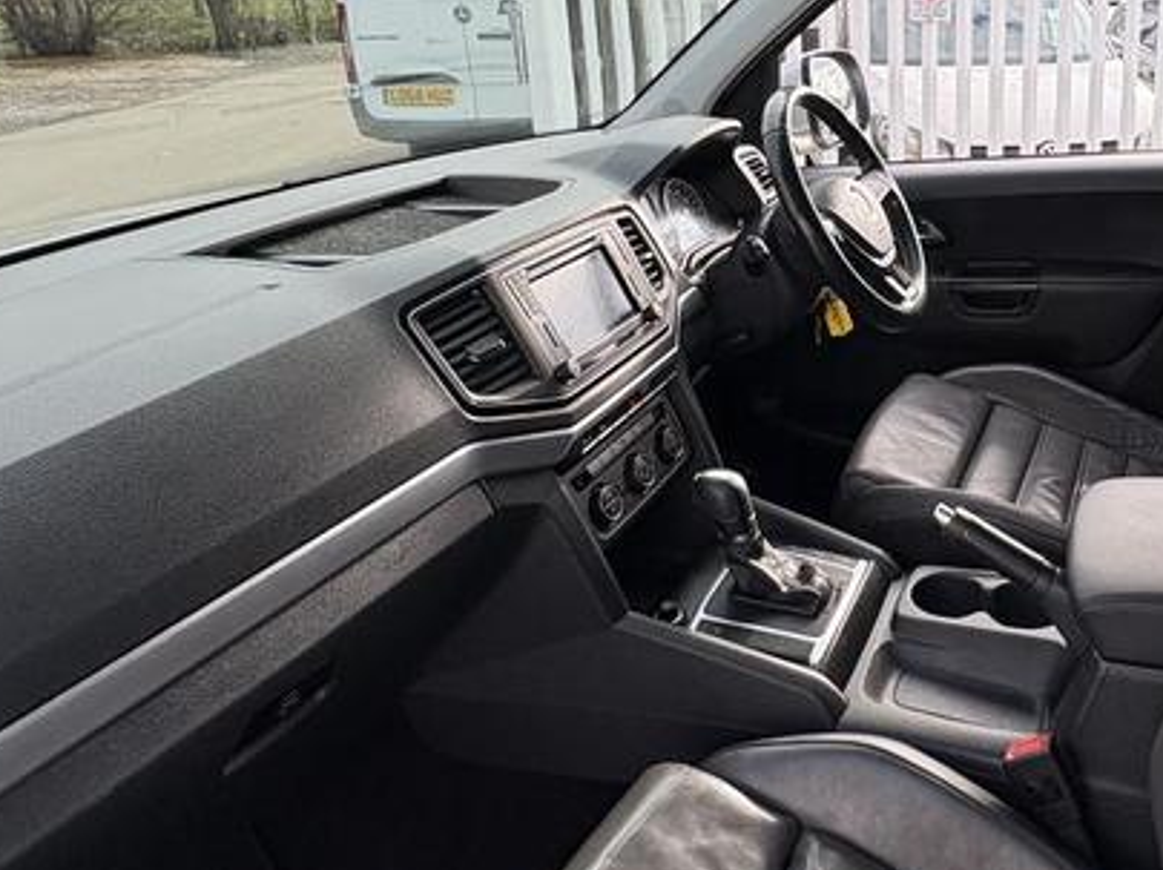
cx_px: 876
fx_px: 1041
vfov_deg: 44.5
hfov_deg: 55.5
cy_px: 270
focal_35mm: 31
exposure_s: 1/383
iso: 50
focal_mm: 2.22
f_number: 2.2
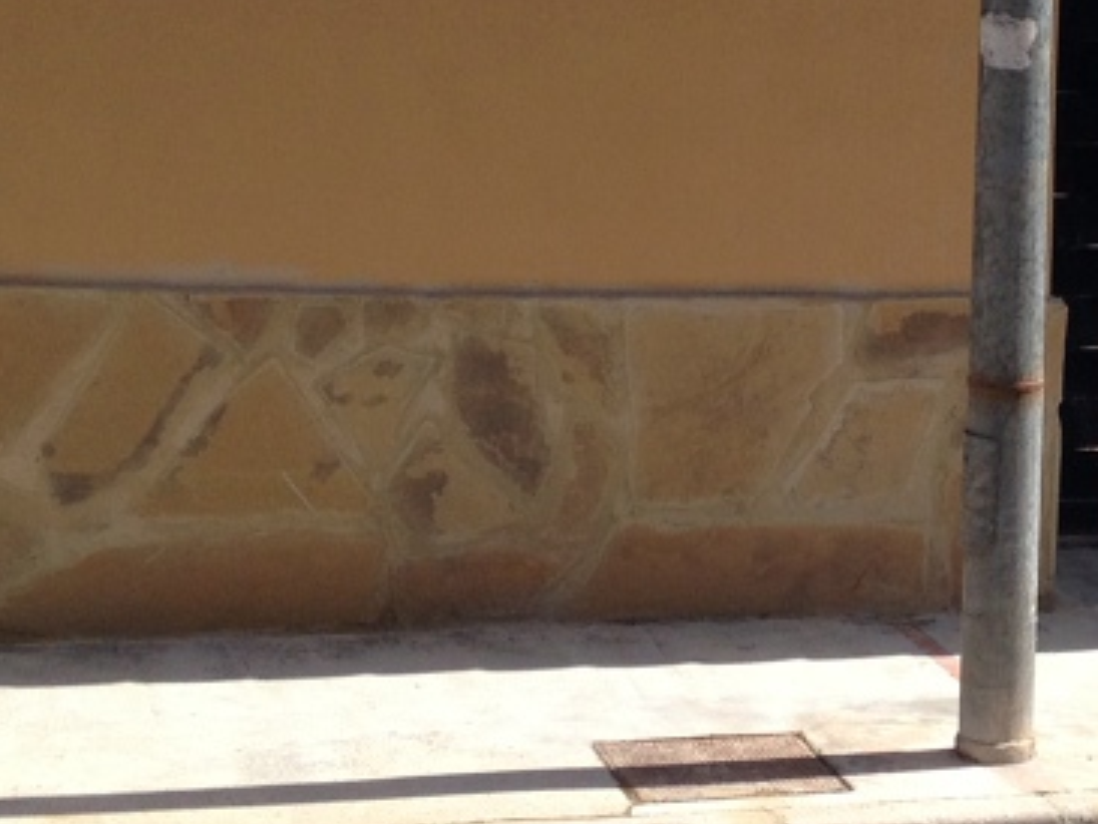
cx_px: 1128
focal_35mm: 115
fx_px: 3649
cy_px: 262
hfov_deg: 16.7
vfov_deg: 12.9
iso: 50
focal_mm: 4.28
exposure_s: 1/1493
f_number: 2.4
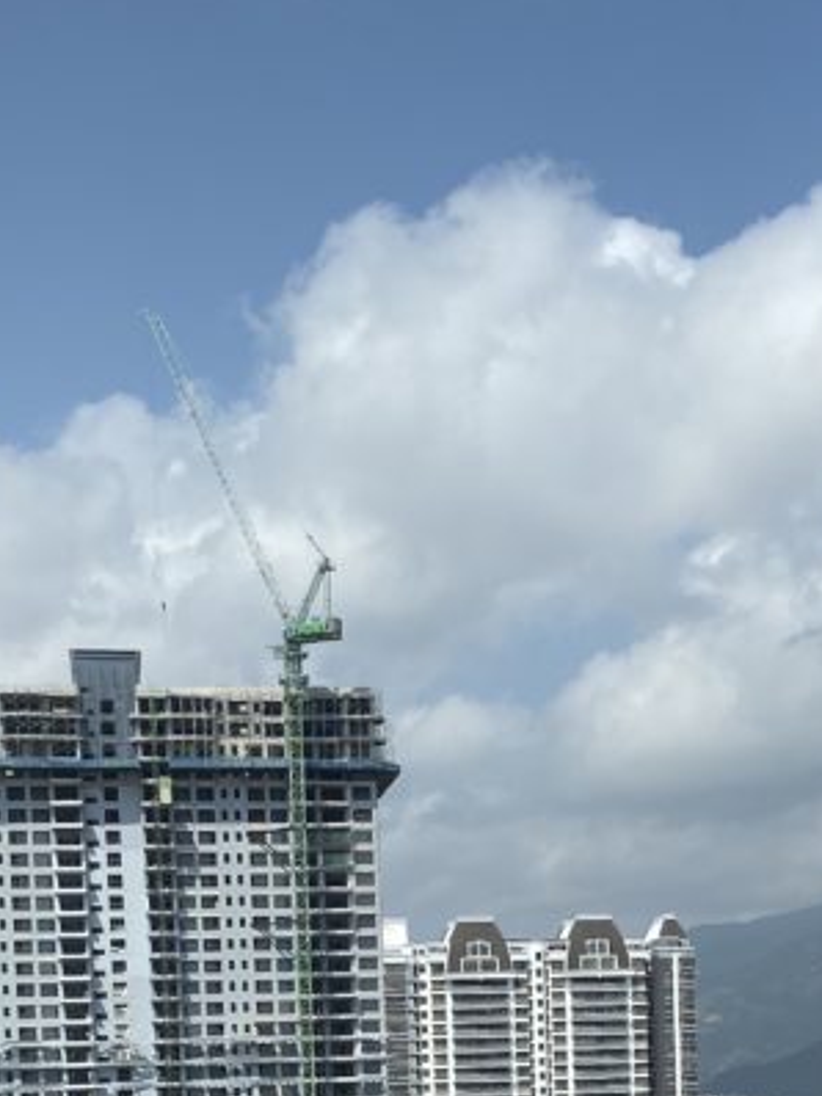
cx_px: 546
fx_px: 2120
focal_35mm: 67
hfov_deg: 21.9
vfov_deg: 26.6
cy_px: 1217
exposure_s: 1/4132
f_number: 1.8
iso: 32
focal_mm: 4.25
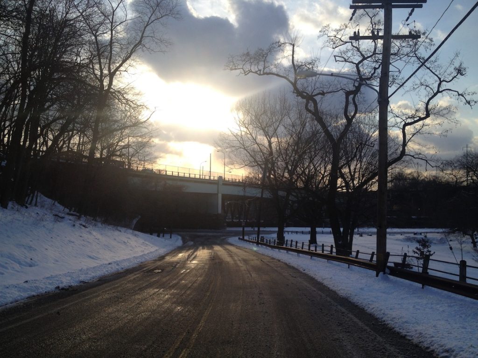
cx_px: 239
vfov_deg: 40.7
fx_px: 483
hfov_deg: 52.6
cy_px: 179
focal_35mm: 35
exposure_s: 1/1255
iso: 50
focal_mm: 4.28
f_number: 2.4
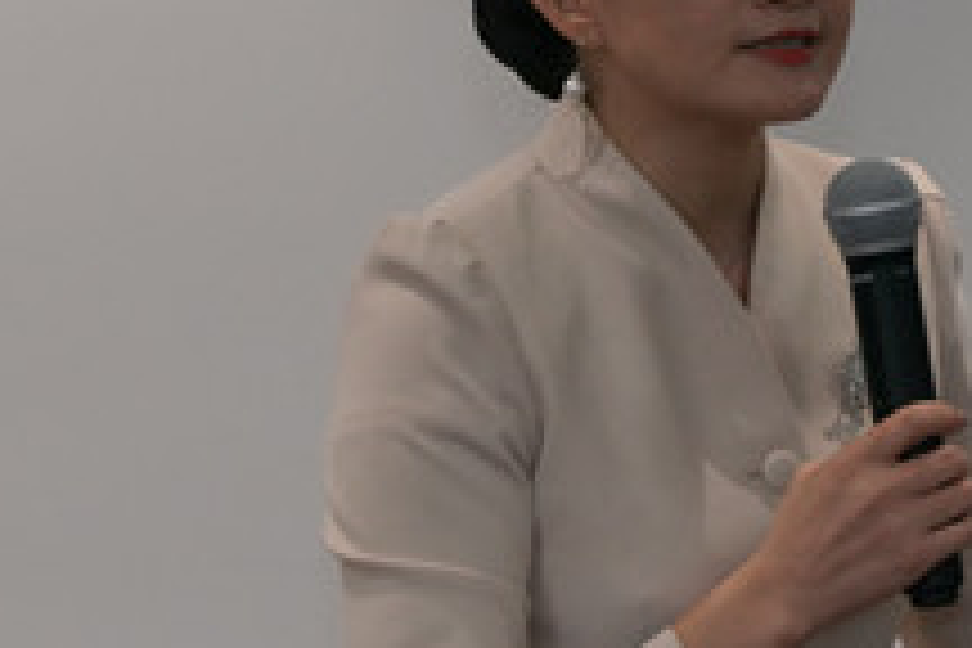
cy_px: 338
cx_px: 1053
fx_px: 9449
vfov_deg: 3.9
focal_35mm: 350
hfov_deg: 5.9
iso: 6400
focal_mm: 126
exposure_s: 1/125
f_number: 11
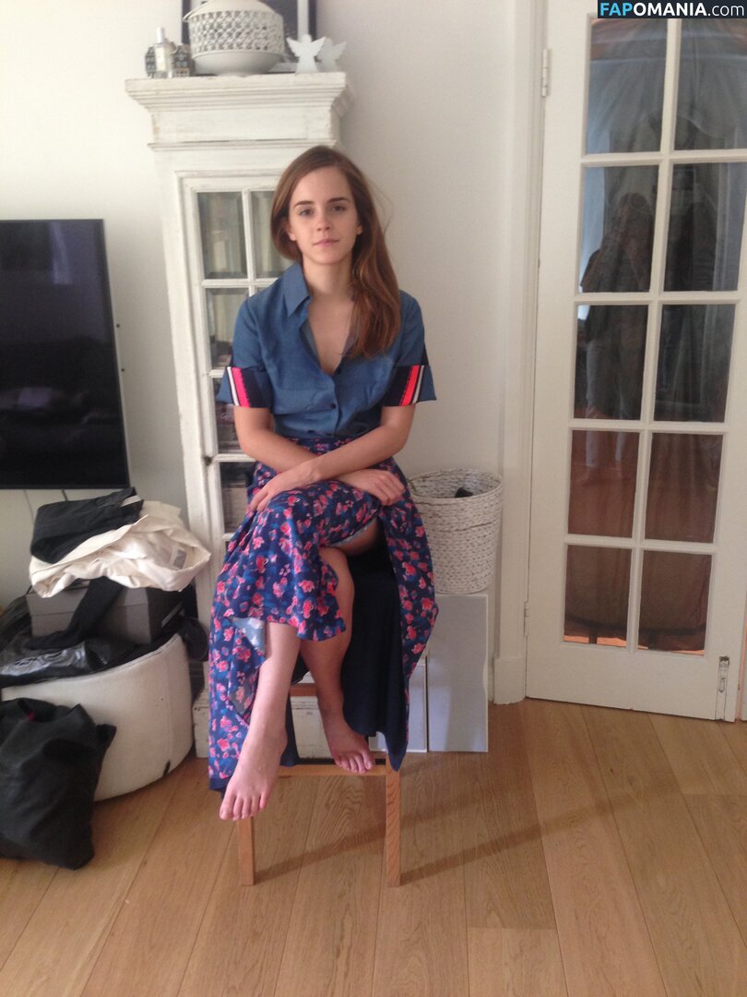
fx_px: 950
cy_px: 498
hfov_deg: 42.9
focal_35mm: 33
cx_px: 374
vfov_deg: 55.4
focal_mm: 4.12
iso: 125
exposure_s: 1/20
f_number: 2.4
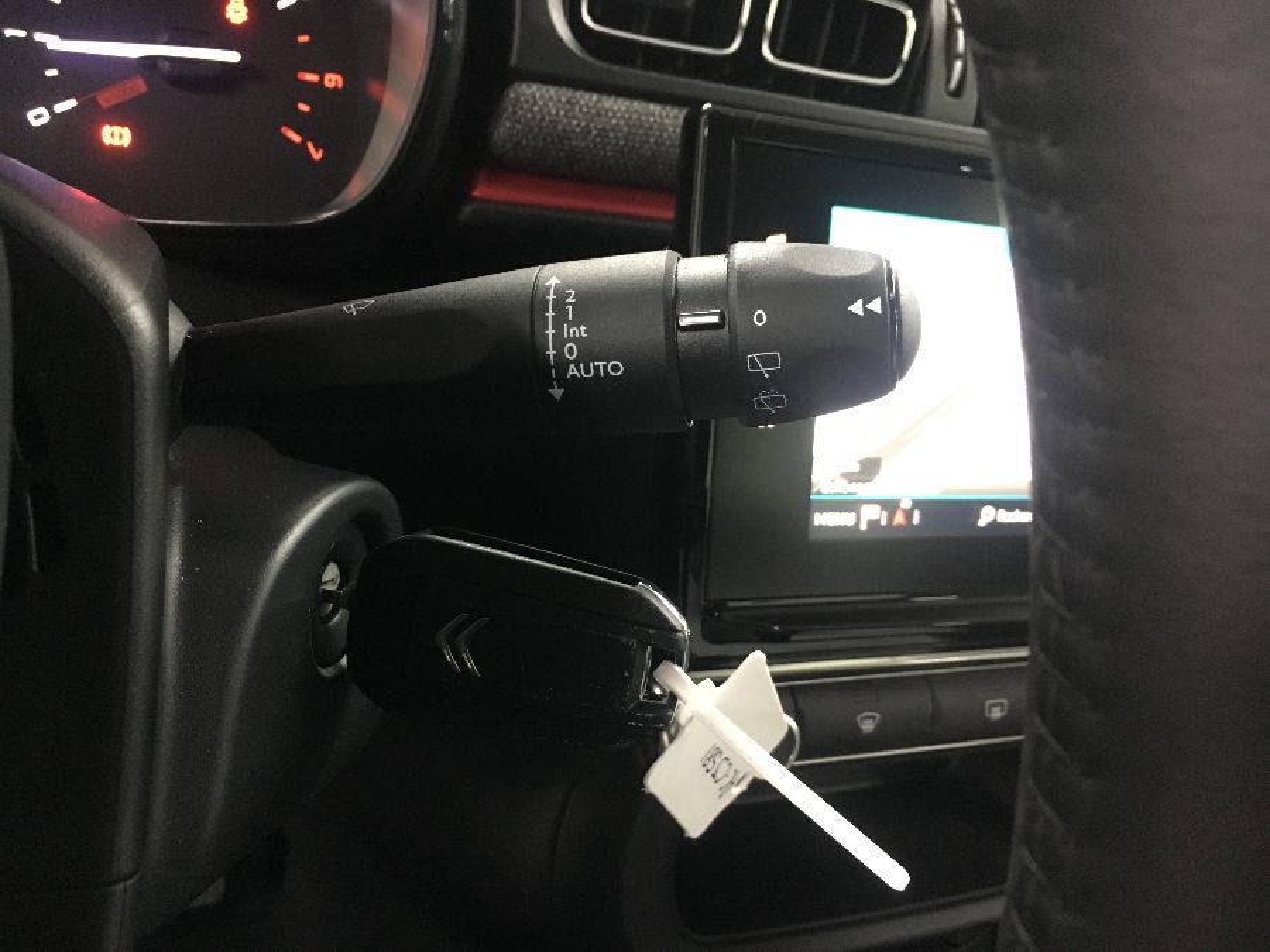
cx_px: 635
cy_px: 476
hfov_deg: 61.7
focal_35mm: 29
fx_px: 1064
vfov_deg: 48.2
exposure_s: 1/17
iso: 200
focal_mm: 4.15
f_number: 2.2
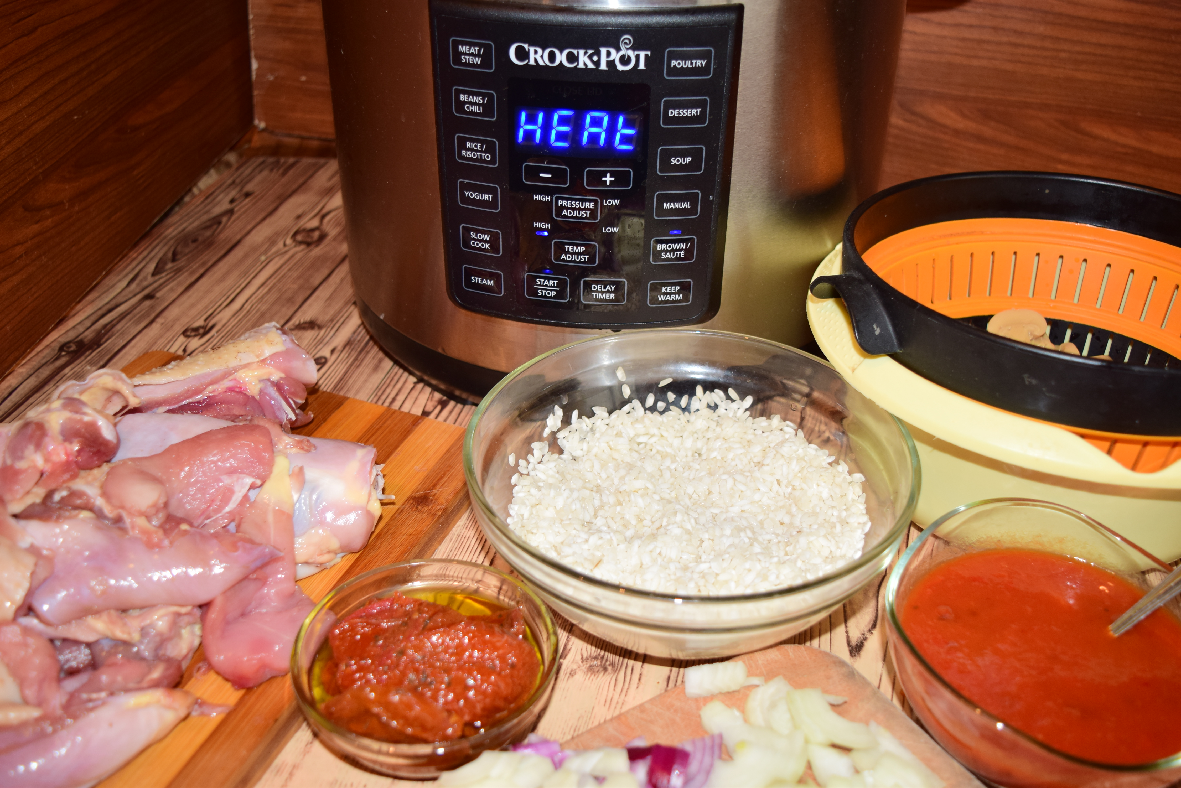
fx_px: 1181
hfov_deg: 53.1
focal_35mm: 36
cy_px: 394
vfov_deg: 36.9
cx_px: 590
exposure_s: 1/60
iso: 200
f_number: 4
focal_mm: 24
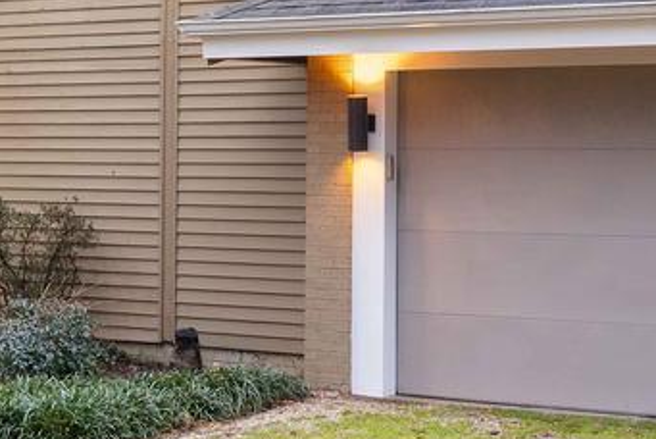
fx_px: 1860
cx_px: -156
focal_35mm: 102
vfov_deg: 13.4
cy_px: 172
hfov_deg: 18.8
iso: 160
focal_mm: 17
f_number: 8
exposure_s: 2
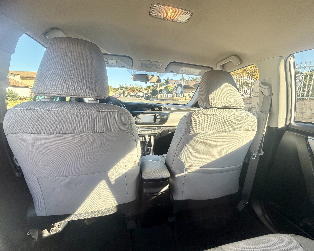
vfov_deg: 84.0
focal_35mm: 15
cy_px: 125
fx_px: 139
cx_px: 166
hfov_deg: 96.7
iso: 64
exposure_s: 1/121
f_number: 2.2
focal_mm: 2.22
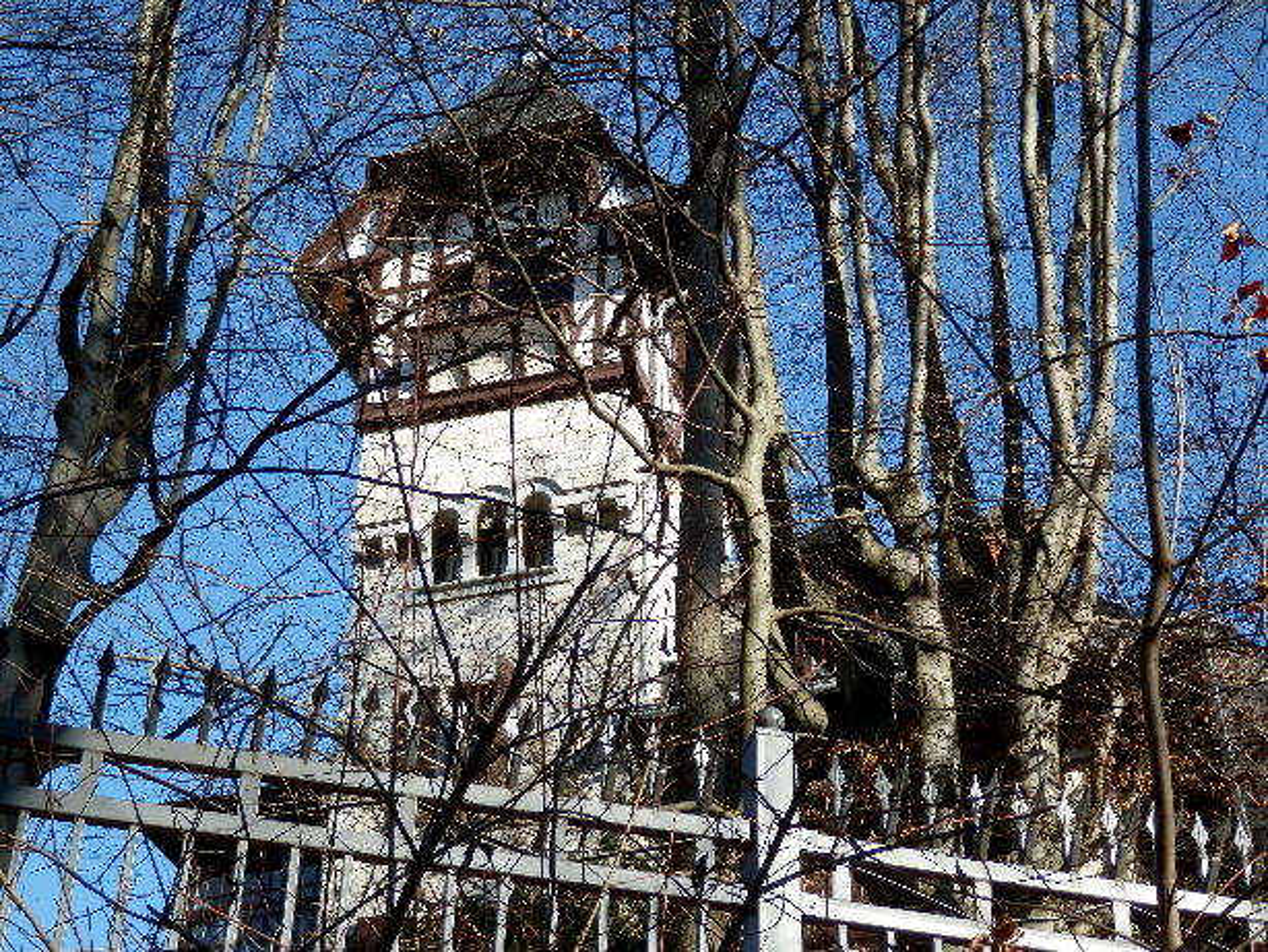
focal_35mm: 60
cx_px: 634
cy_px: 476
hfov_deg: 32.2
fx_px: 2199
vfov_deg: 24.4
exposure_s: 1/320
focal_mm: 10.8
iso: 80
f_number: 4.2
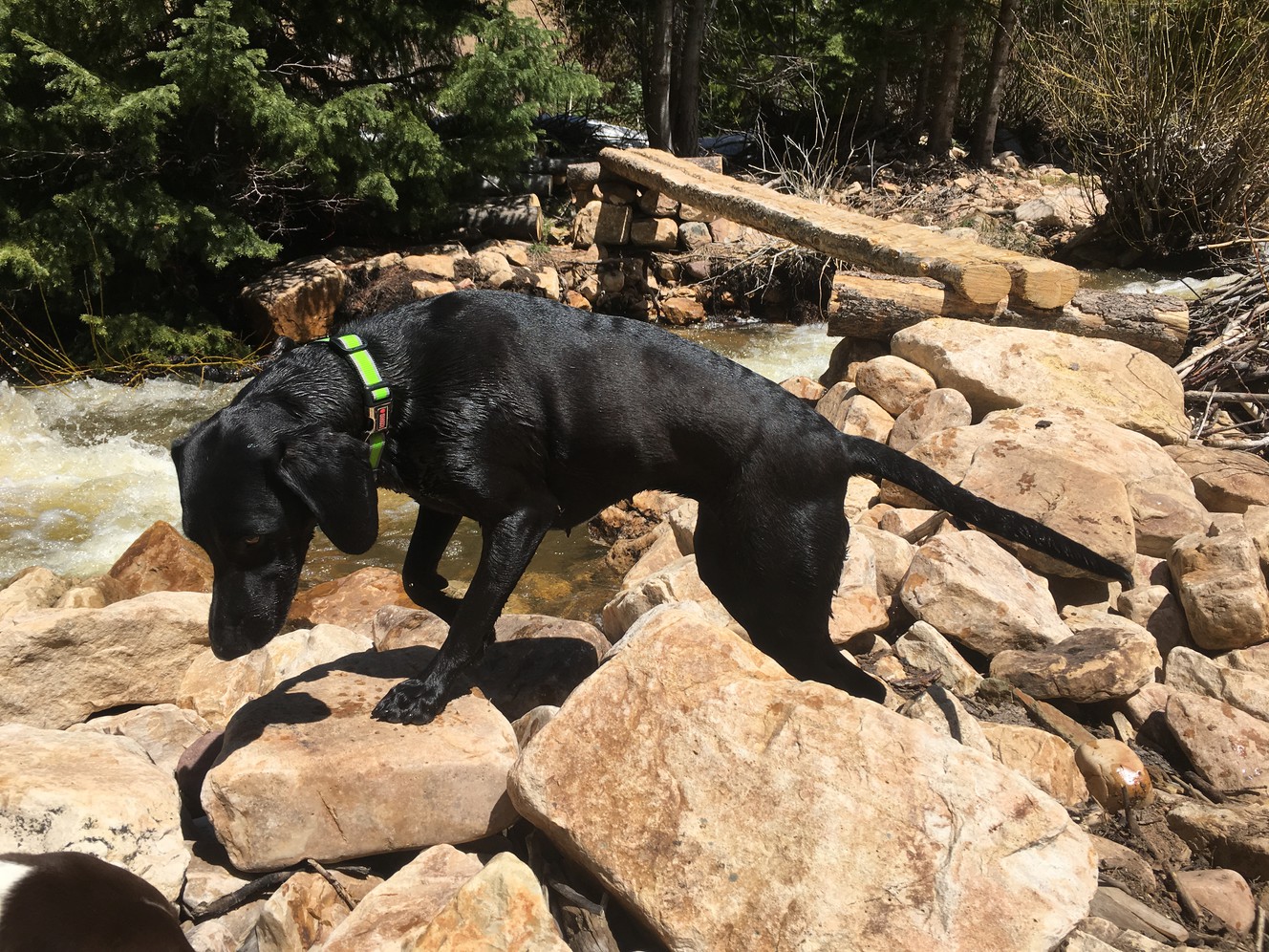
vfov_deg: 48.2
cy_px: 476
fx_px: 1063
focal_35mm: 29
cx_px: 634
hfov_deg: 61.7
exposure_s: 1/1603
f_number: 2.2
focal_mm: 4.15
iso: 25
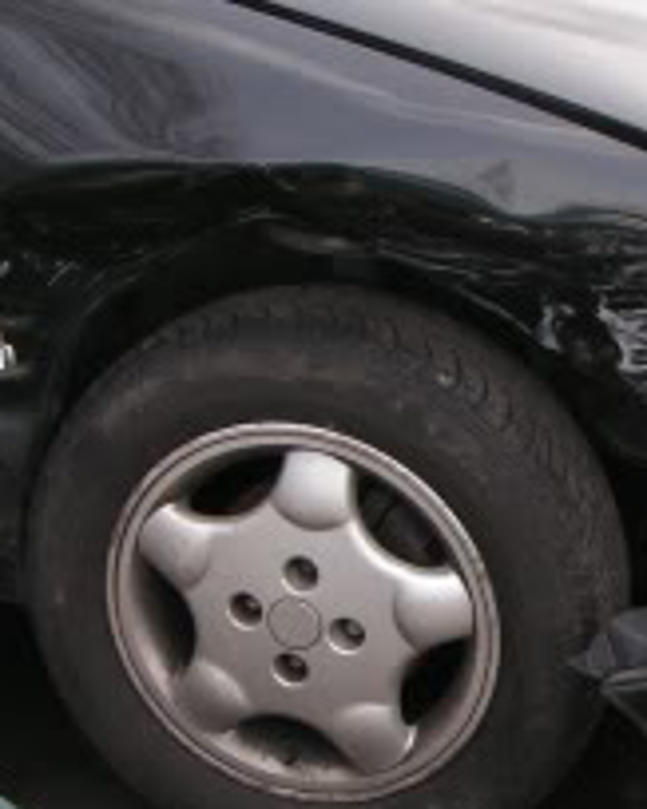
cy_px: 508
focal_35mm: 93
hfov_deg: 16.2
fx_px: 2228
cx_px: 619
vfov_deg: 20.6
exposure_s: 1/125
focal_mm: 5.8
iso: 50
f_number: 4.5
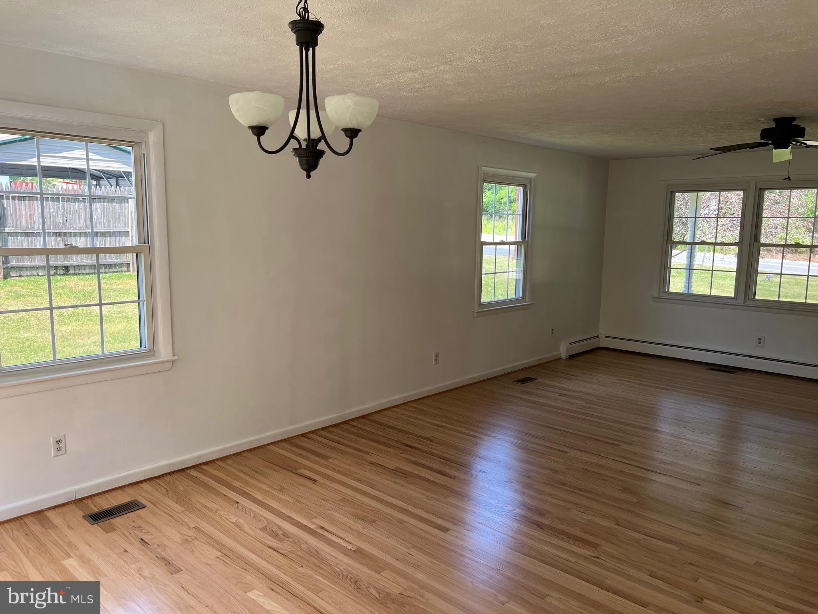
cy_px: 307
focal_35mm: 26
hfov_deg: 67.3
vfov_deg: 53.1
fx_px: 614
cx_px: 409
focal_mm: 5.7
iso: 50
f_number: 1.5
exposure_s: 1/194
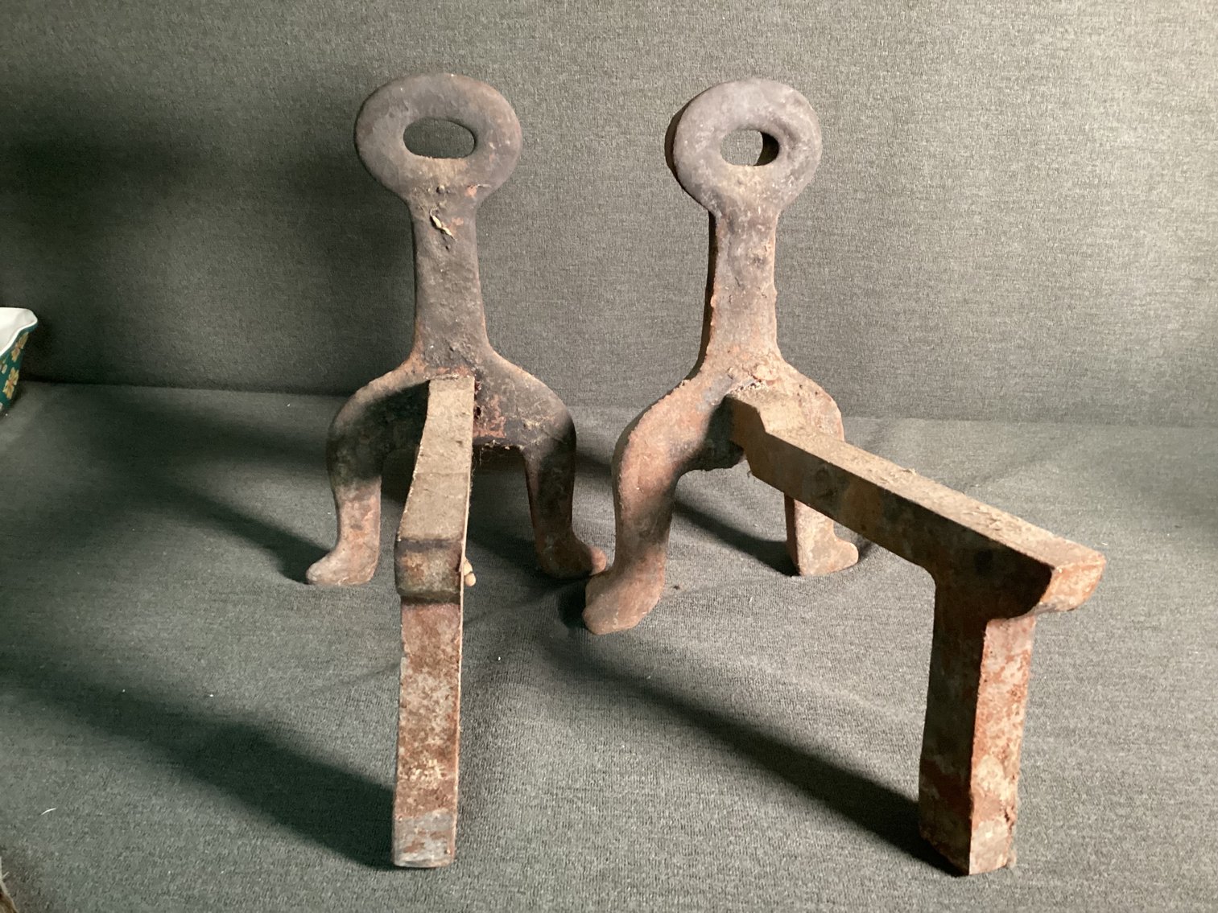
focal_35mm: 31
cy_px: 456
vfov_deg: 45.4
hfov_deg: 58.3
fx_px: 1091
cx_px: 609
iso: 400
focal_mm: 3.3
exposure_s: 1/30
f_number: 2.4
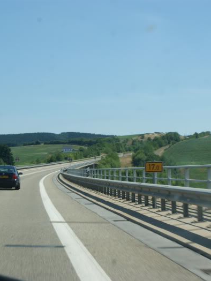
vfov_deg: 19.9
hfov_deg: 15.0
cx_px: 84
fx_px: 802
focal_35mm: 99
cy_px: 141
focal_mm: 45
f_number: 13
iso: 100
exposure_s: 1/100
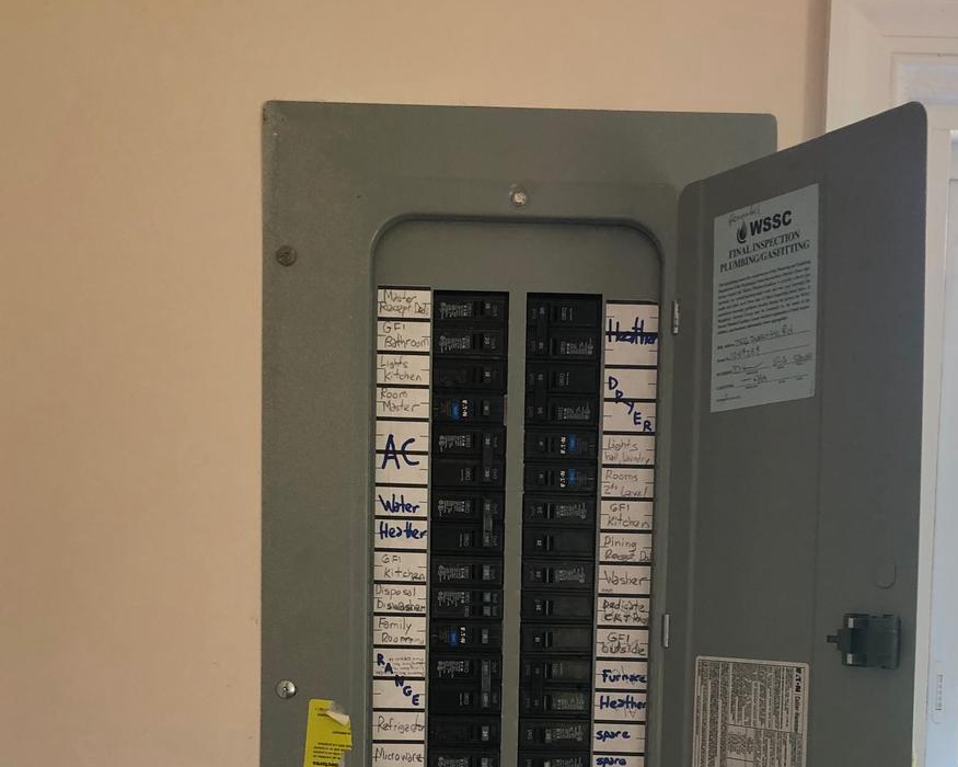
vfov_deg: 29.9
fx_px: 1361
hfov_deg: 38.7
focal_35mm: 48
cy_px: 713
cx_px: 561
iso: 25
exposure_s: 1/30
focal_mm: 3.99
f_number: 1.8
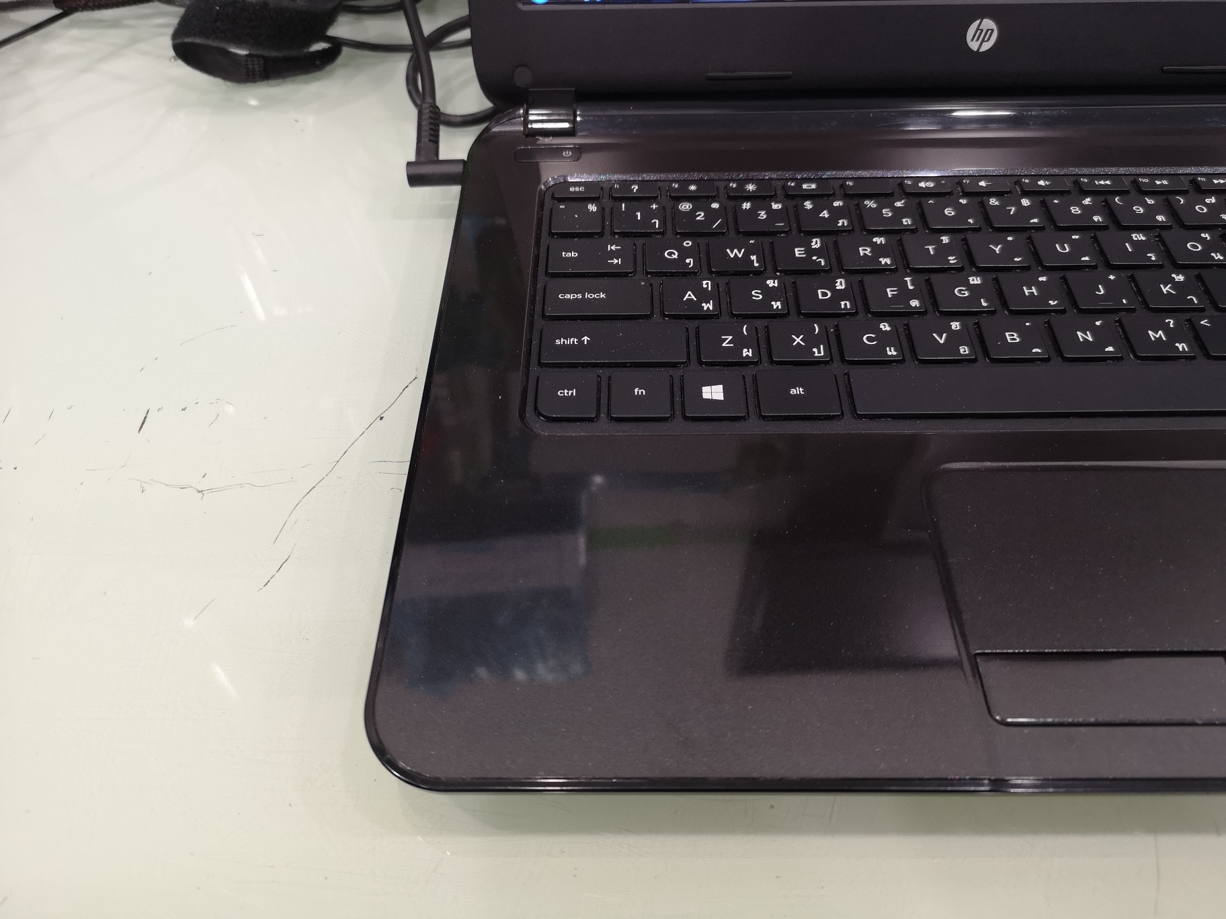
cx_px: 613
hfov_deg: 65.3
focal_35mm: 27
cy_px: 460
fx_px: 956
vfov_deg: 51.4
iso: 160
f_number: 1.8
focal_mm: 3.95
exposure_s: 1/33.3
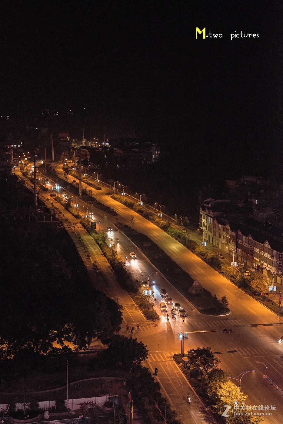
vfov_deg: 34.5
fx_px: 684
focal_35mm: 58
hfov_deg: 23.4
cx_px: 142
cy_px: 212
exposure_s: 1/80
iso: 1600
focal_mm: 58
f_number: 4
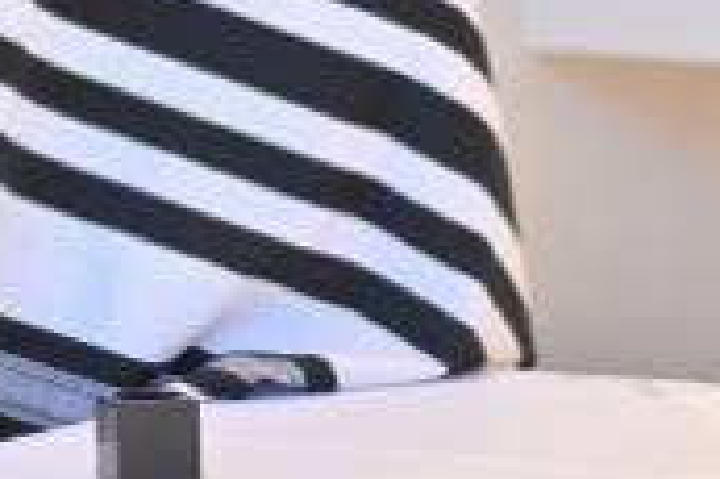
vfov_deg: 3.8
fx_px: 7213
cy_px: -427
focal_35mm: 361
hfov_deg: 5.7
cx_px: -312
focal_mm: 61
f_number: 4
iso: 500
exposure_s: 1/160
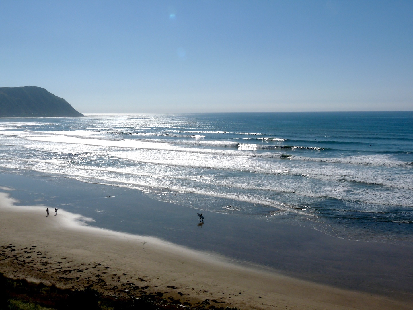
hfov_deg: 46.8
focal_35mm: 40
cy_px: 155
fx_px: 477
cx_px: 206
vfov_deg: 36.0
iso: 100
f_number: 8
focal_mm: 7.2
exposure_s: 1/1600
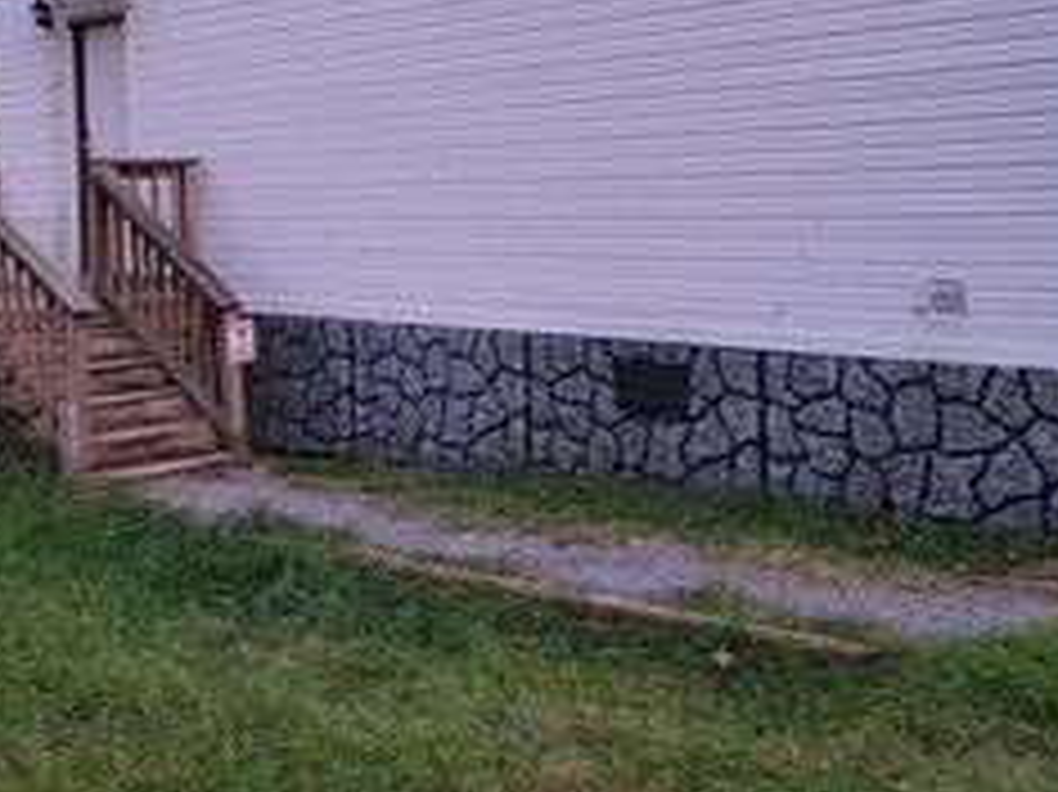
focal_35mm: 51
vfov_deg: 28.5
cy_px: 308
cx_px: 441
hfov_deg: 37.4
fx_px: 1558
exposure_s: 1/40
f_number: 1.8
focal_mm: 6.7
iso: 200
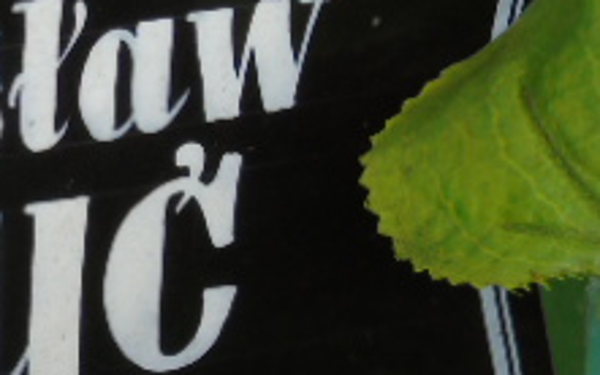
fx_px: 12179
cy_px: 269
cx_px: -212
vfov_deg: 1.8
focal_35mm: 745
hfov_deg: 2.8
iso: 200
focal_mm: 43
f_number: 4.8
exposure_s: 1/125
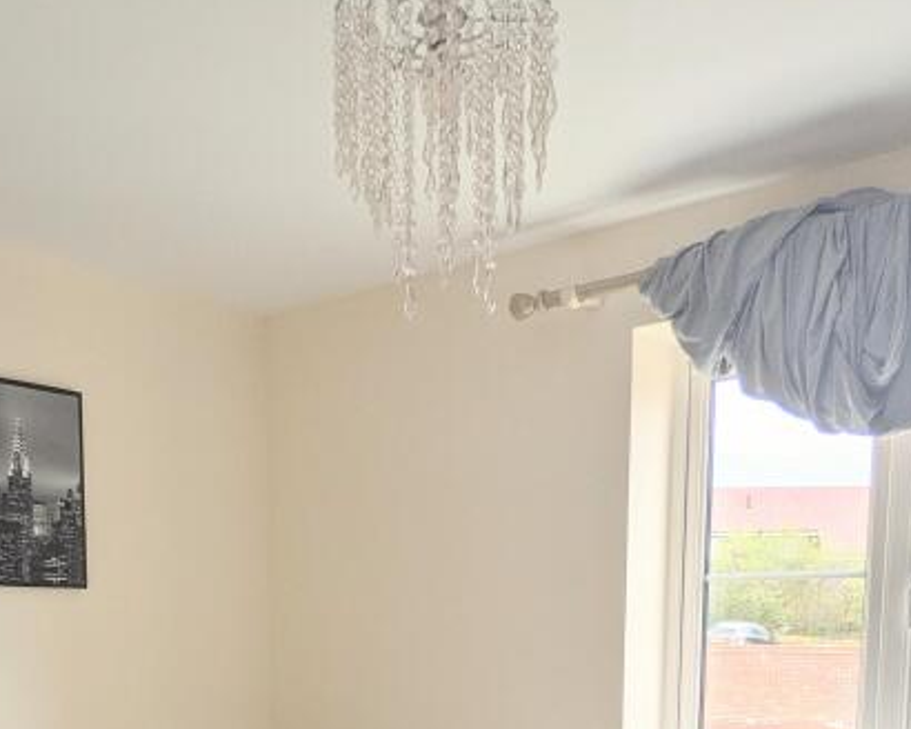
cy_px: 791
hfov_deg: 46.8
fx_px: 1052
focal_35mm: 39
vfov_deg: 33.6
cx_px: 462
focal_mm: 2.22
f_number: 2.2
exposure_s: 1/179
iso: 37
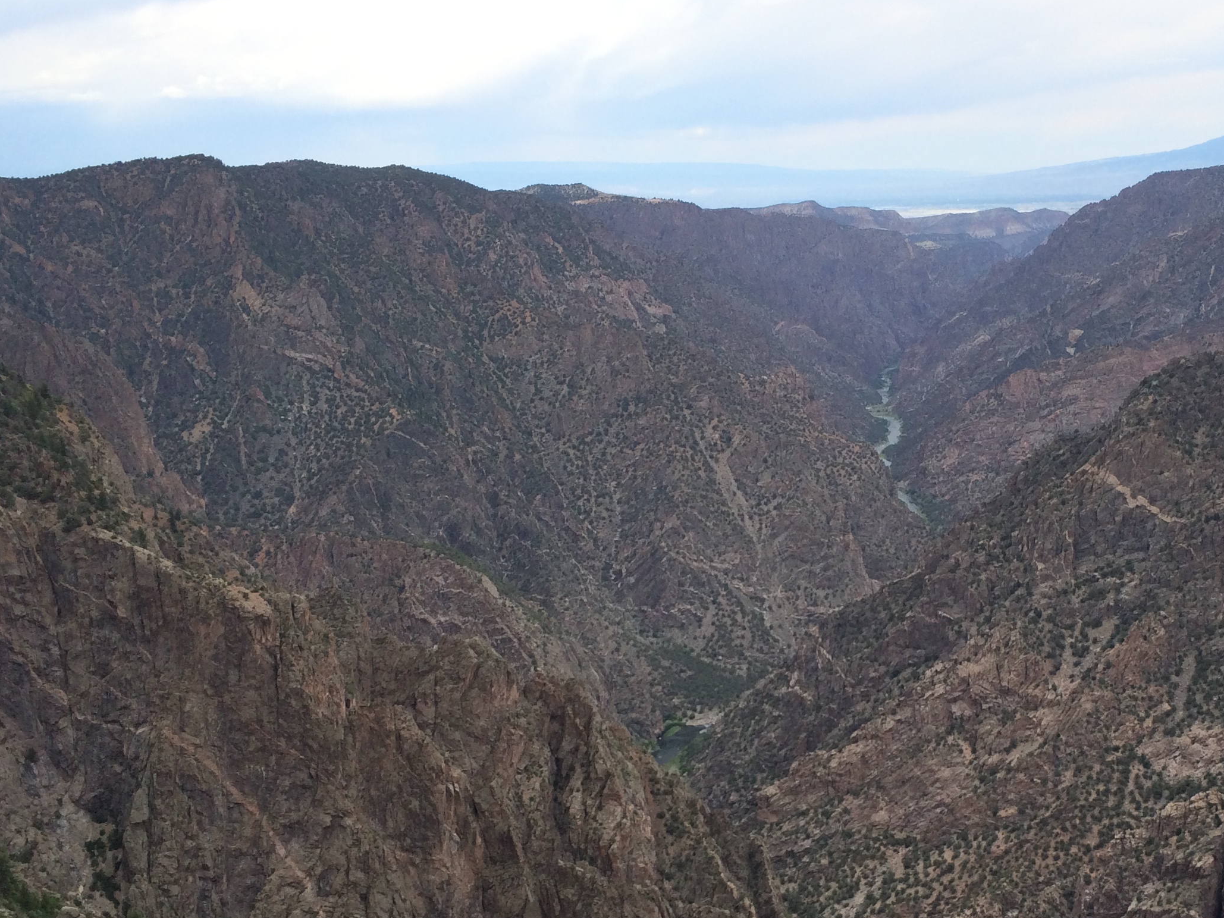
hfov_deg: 40.8
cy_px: 650
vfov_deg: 31.1
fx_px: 1626
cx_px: 807
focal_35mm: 46
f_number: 2.2
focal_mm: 4.15
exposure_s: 1/1053
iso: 32
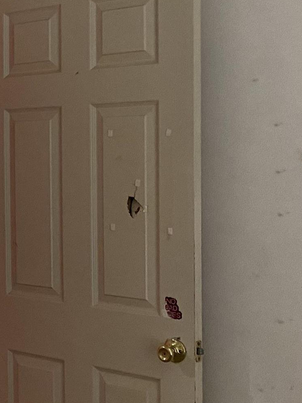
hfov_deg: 15.8
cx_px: -224
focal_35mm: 81
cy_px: 186
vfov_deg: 24.1
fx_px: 942
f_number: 1.8
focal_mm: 4.25
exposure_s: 1/60
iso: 400
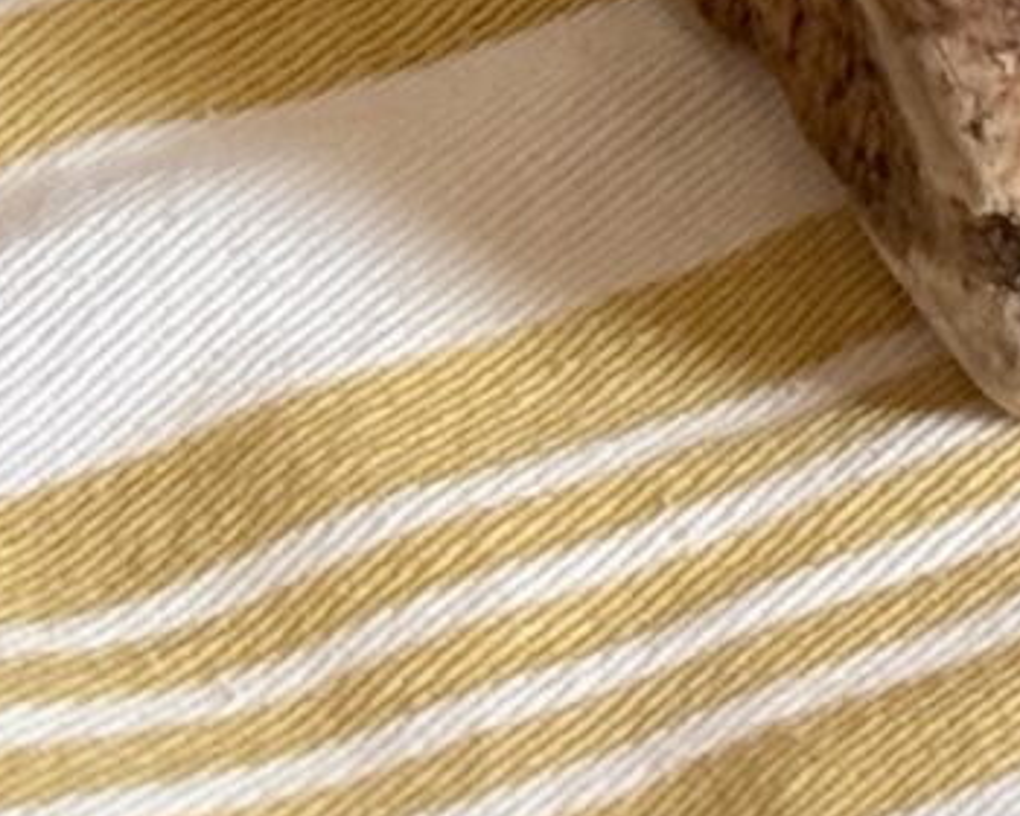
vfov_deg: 4.3
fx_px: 10355
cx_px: 3407
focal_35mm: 343
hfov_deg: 5.2
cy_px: -1606
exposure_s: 1/102
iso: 100
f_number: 1.78
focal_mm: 6.76
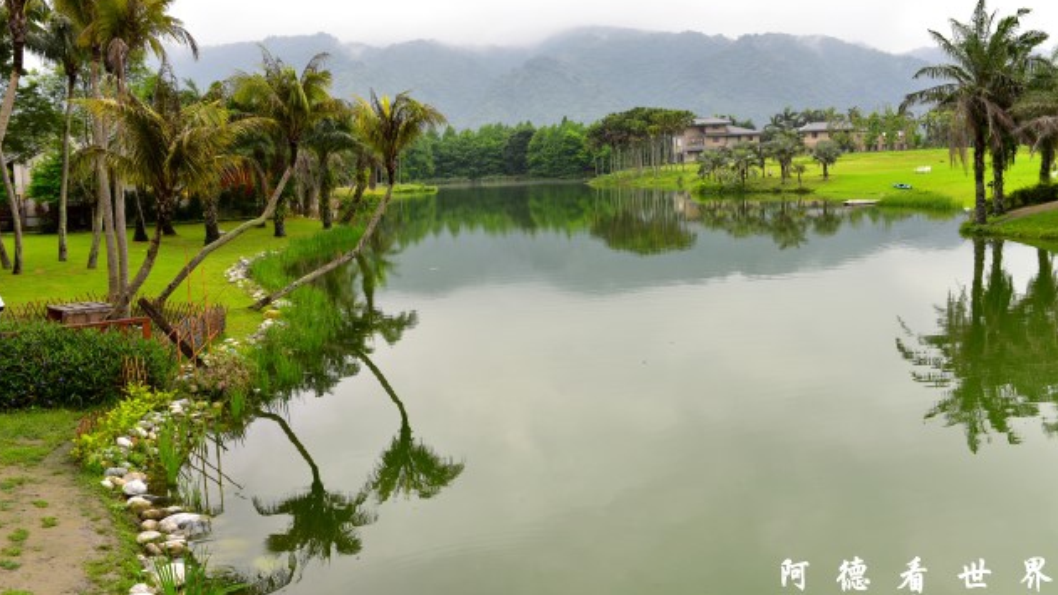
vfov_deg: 34.7
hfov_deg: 58.0
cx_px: 530
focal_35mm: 34
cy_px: 284
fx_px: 954
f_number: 5.6
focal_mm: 32
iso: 100
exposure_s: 1/50
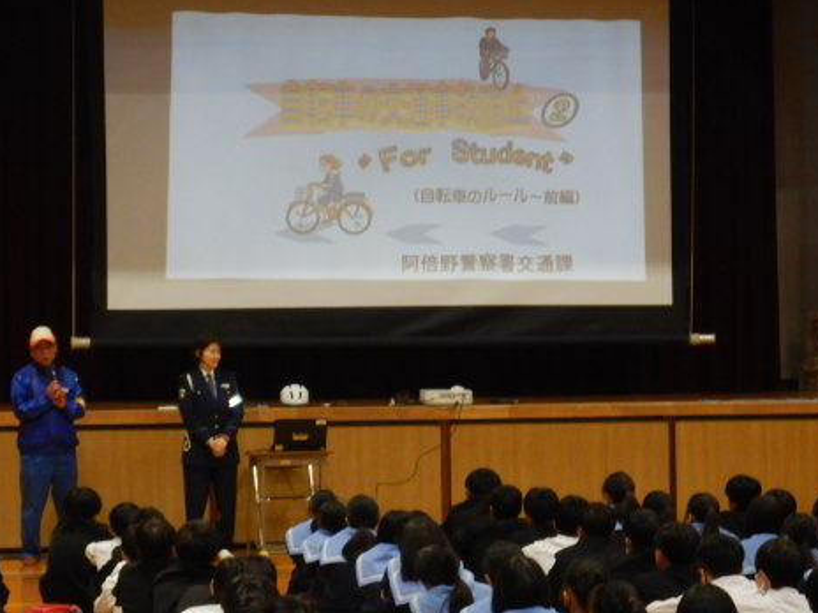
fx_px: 3001
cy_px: 359
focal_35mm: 127
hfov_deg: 15.5
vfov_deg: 11.7
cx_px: 279
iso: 560
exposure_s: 1/30
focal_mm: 16.6
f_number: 4.7
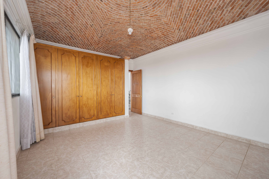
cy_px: 90
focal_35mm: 14
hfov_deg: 104.3
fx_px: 105
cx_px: 134
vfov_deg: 81.1
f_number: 20
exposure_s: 1/5
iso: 400
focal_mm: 14
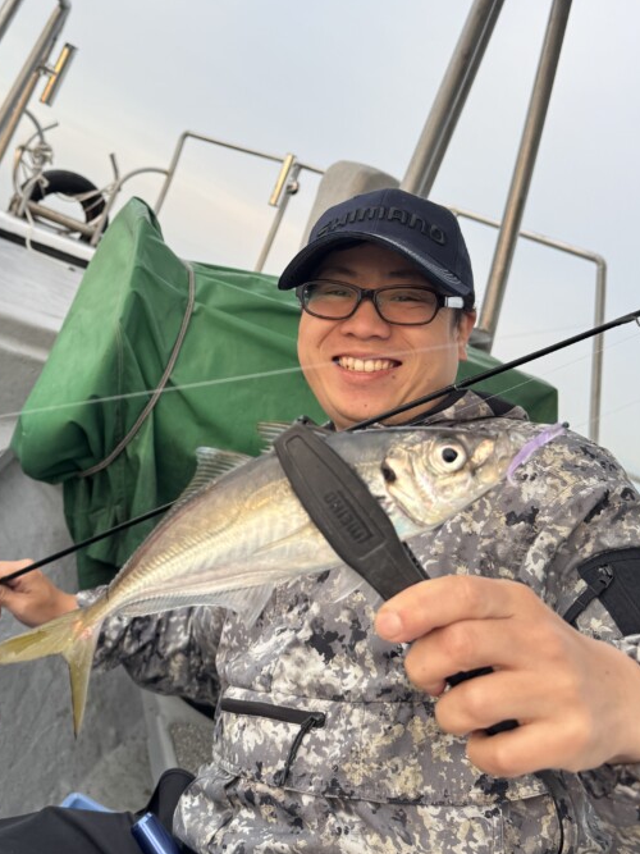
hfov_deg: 39.2
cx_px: 215
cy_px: 318
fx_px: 888
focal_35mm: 36
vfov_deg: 50.8
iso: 64
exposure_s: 1/256
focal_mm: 6.76
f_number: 1.78
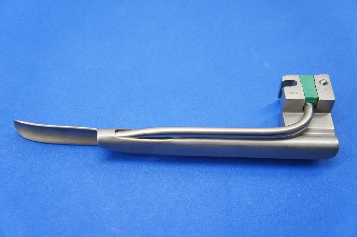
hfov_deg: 38.9
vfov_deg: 26.4
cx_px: 178
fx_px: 505
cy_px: 118
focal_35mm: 51
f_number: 4.5
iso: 400
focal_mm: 34
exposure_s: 1/60
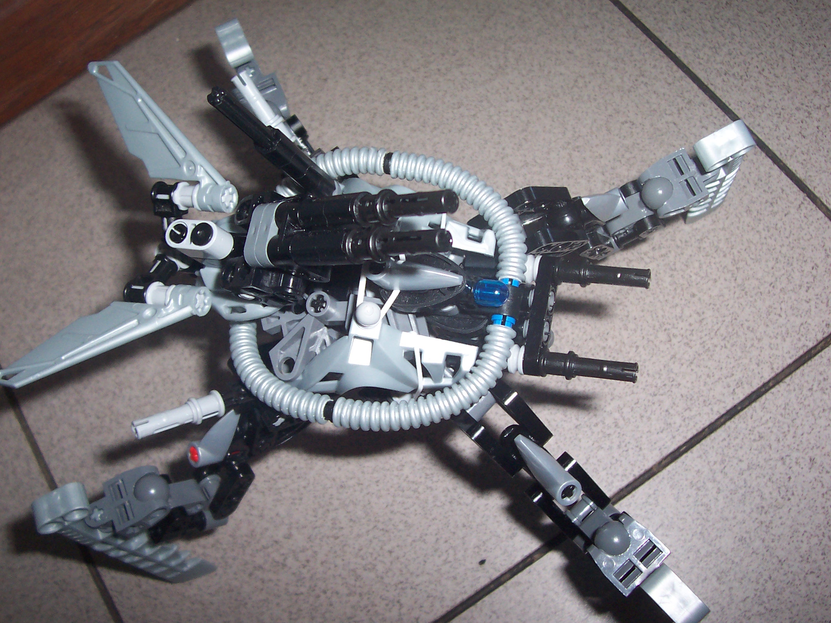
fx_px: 888
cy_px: 312
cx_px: 416
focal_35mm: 37
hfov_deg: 50.1
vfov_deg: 38.7
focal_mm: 5.6
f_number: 2.8
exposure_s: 1/60
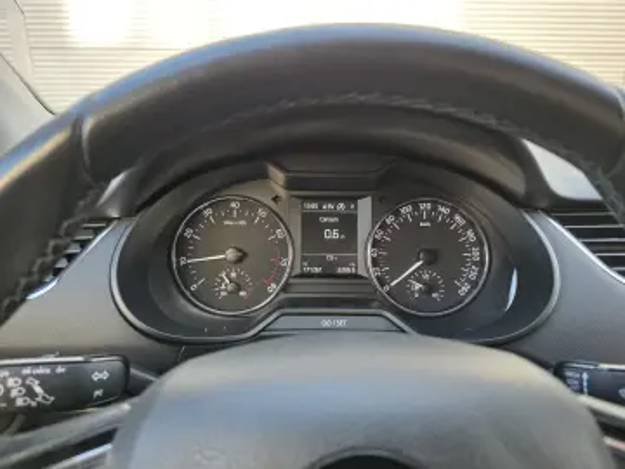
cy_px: 234
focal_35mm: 23
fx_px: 415
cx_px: 312
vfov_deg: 58.9
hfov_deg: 73.9
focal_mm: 6.3
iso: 200
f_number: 1.7
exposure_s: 1/180
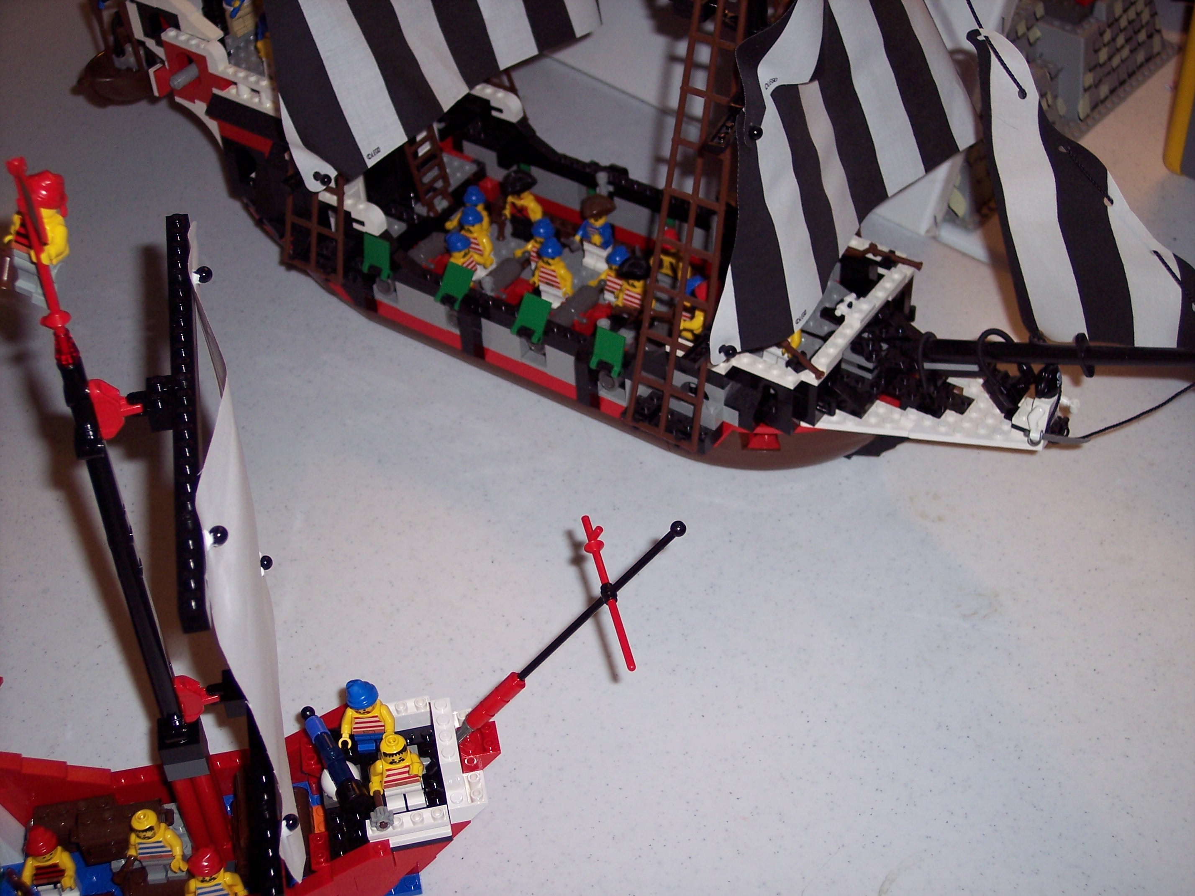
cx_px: 598
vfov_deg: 28.0
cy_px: 448
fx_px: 1795
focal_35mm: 52
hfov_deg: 36.8
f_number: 3.4
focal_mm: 10.7
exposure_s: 1/60
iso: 100
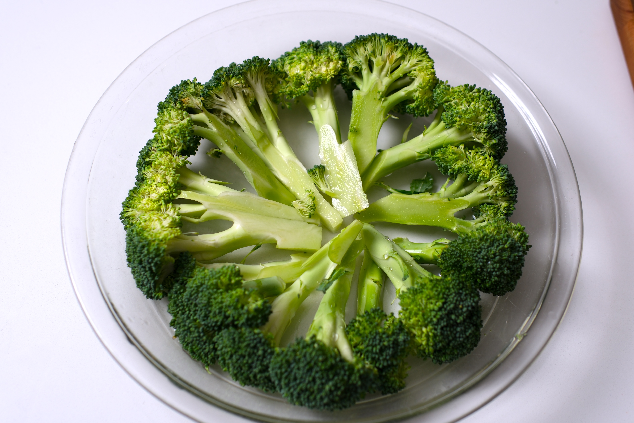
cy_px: 207
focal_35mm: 46
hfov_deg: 42.7
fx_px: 810
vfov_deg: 29.2
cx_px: 321
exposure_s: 1/125
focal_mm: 30
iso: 125
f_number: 2.8
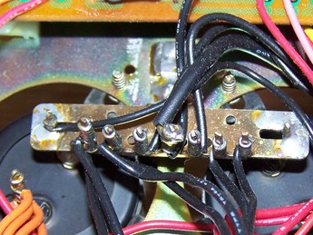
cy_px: 196
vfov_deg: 16.6
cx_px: 206
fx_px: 796
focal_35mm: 88
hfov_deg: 22.2
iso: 80
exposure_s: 1/60
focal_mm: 6.3
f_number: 2.8
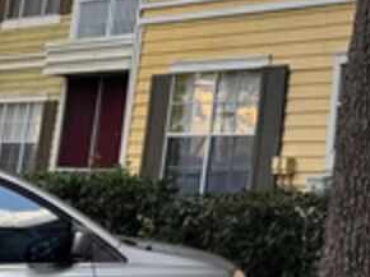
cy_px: -151
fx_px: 1132
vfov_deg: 13.1
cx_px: 693
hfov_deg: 15.6
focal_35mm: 106
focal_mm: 6.76
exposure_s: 1/707
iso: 80
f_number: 1.78
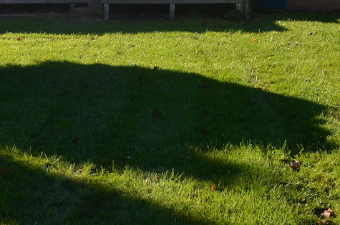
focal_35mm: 89
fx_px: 838
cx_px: 73
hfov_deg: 22.6
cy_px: -57
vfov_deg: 14.7
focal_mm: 22
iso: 200
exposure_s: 1/320
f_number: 10
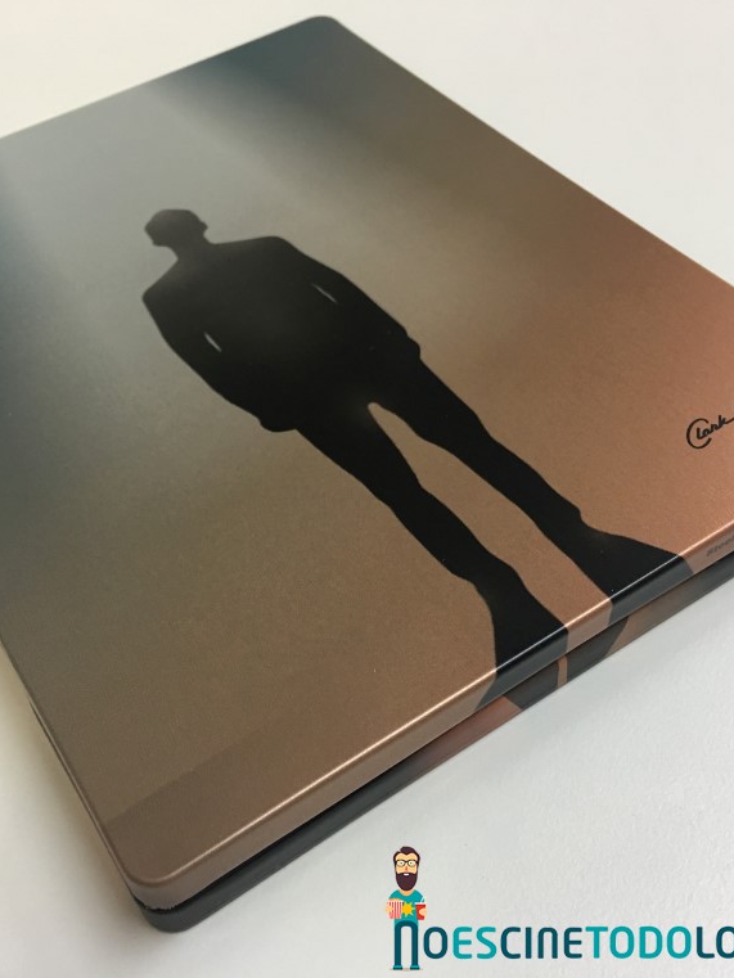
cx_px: 324
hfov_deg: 36.8
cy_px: 487
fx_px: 1102
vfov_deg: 47.9
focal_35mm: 39
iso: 64
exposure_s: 1/17
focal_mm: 4.15
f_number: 2.2
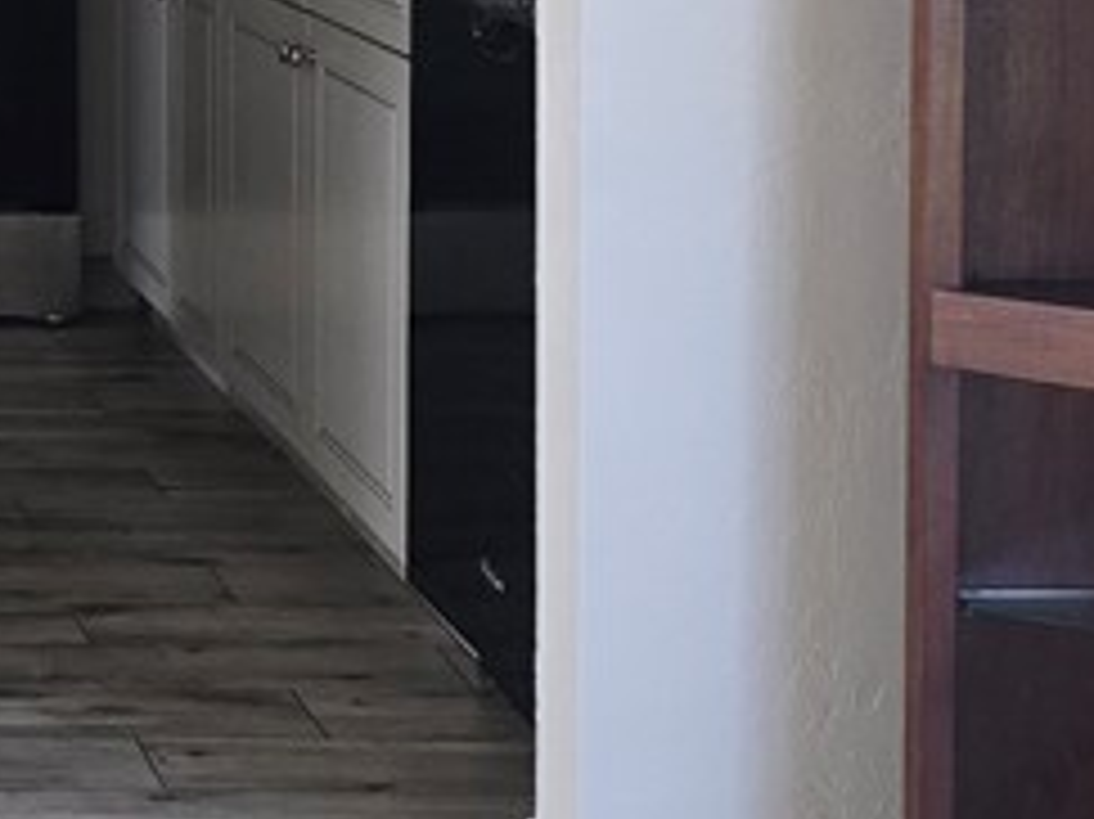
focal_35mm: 97
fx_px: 3064
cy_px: -112
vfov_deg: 14.8
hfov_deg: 17.8
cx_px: -612
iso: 80
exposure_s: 1/60
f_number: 1.7
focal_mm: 6.3
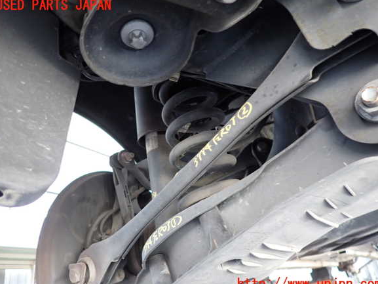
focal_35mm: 26
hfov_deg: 67.3
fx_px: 284
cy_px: 145
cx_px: 189
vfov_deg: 53.1
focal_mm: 4.5
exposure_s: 1/30
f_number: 2
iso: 320
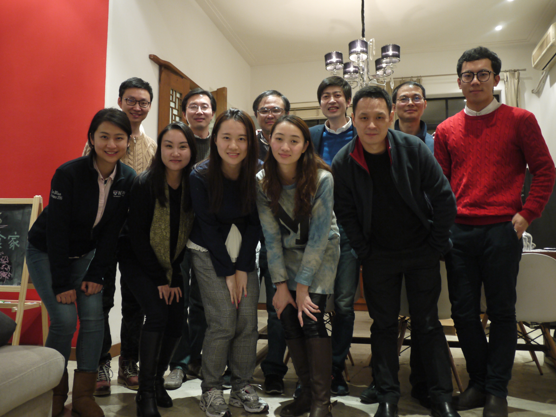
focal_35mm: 30
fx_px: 482
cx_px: 278
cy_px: 197
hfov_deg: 60.0
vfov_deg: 46.8
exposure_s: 1/8
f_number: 2.5
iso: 400
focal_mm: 14
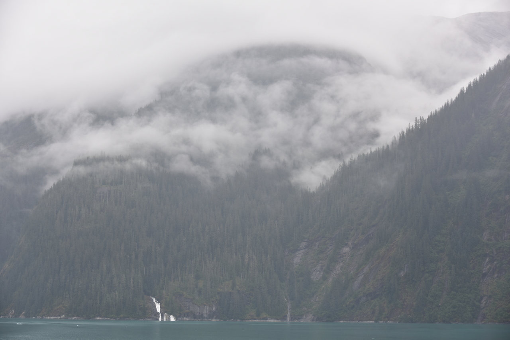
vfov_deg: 19.5
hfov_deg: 28.8
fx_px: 992
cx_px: 255
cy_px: 170
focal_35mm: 70
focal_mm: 70
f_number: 5
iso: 180
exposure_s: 1/160
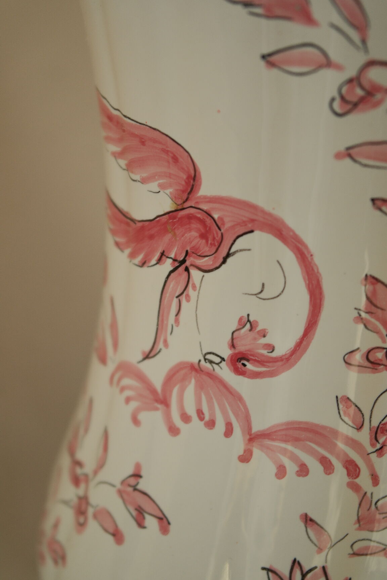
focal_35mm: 77
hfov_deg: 17.7
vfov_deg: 26.3
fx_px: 1242
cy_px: 290
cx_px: 194
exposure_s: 1/30
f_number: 6.3
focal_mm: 50
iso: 200
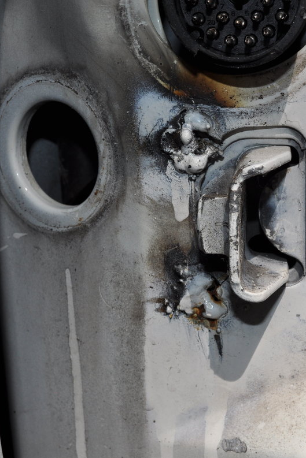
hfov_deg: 19.8
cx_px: 241
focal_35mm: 68
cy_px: 230
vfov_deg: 29.6
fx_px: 867
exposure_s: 1/200
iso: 200
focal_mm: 30
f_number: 10
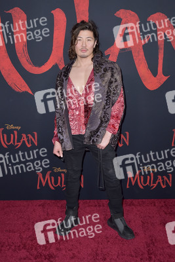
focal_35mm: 35
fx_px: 255
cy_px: 131
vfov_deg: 54.4
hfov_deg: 37.9
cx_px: 88
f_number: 7.1
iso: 640
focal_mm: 35
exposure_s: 1/250
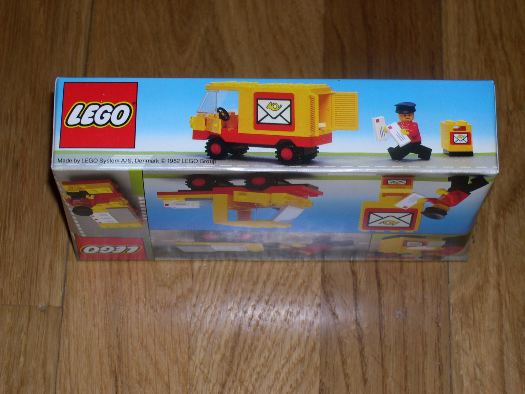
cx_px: 262
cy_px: 197
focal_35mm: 97
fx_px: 1471
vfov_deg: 15.2
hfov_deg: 20.2
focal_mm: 20.5
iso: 100
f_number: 4.6
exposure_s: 1/60
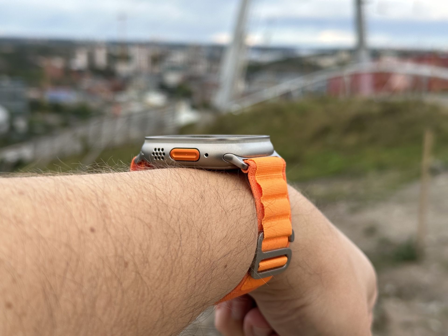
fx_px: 621
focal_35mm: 48
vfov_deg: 30.3
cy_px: 168
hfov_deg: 39.7
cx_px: 224
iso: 50
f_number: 1.78
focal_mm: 6.86
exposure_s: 1/143
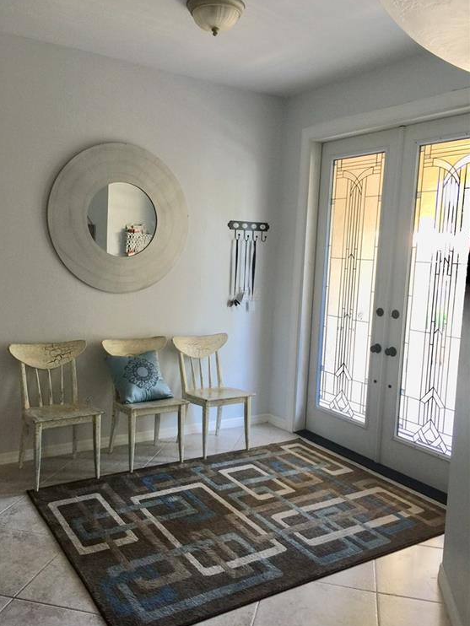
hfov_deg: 46.8
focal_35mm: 30
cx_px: 228
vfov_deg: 59.9
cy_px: 314
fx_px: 543
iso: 40
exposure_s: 1/15
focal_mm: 4.15
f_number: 2.2
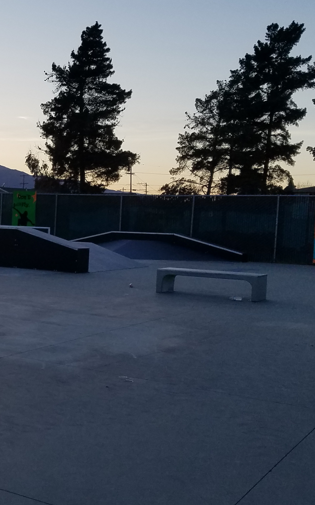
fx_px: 728
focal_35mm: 53
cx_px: -19
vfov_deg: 38.2
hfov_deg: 23.1
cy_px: 254
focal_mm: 4.2
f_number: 1.7
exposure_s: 1/1448
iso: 50
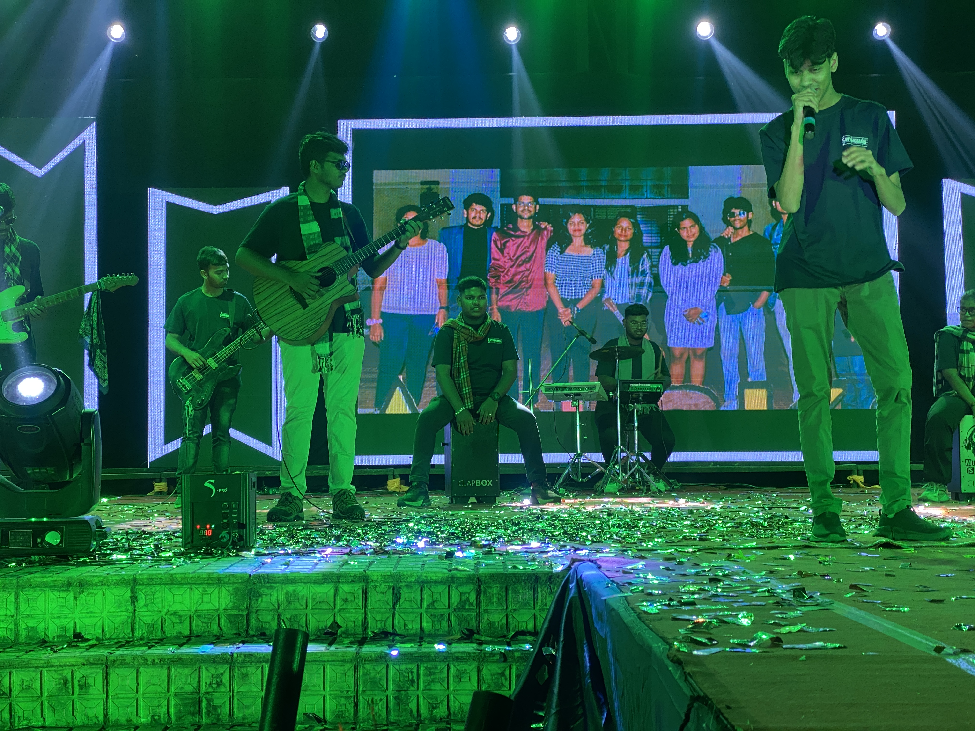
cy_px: 366
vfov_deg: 28.0
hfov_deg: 36.8
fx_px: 1465
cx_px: 488
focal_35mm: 52
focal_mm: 6
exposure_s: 1/81
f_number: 2
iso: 80
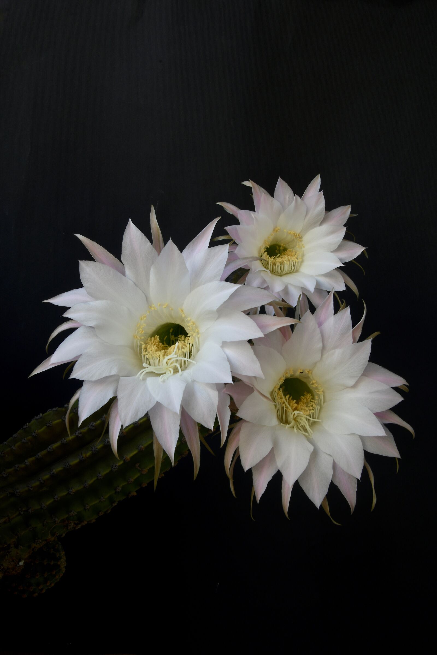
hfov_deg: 33.0
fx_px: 737
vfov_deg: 47.9
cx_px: 218
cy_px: 328
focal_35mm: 40
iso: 100
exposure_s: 1/6
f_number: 22
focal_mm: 27
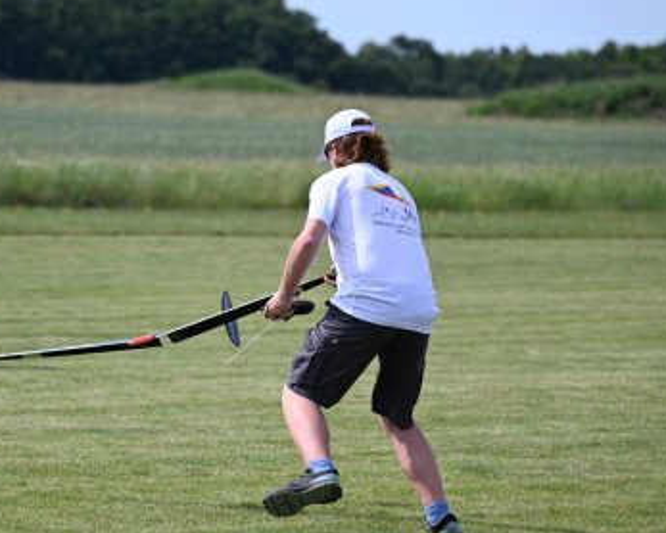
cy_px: 303
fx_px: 5838
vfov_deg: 5.2
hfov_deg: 6.5
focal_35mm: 296
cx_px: 233
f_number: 5.6
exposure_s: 1/1600
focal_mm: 220
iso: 320
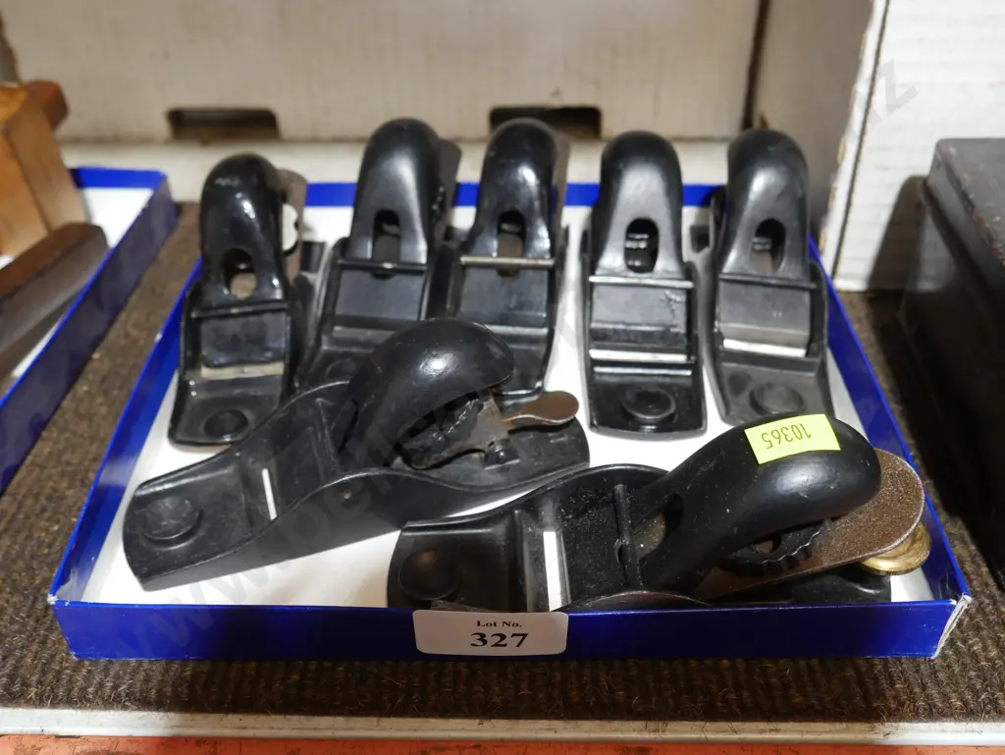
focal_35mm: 34
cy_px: 378
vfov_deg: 41.8
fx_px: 988
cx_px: 502
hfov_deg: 53.9
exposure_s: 1/60
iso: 800
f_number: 4.5
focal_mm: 17
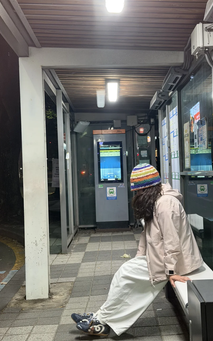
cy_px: 171
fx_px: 474
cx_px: 119
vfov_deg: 39.6
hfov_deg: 25.3
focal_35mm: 51
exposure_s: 1/40
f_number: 1.78
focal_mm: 6.76
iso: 250
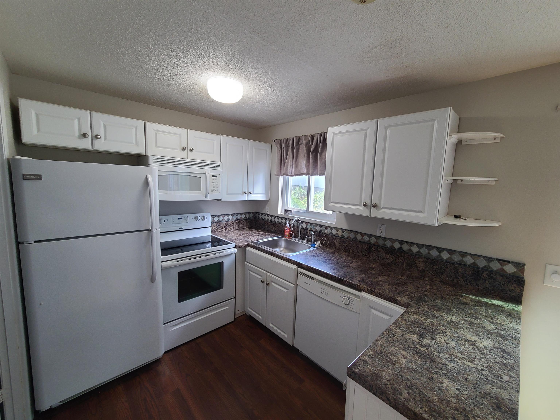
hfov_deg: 106.2
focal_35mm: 13
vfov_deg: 89.9
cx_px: 280
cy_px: 210
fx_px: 210
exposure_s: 1/60
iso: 160
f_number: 2.2
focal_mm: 2.2
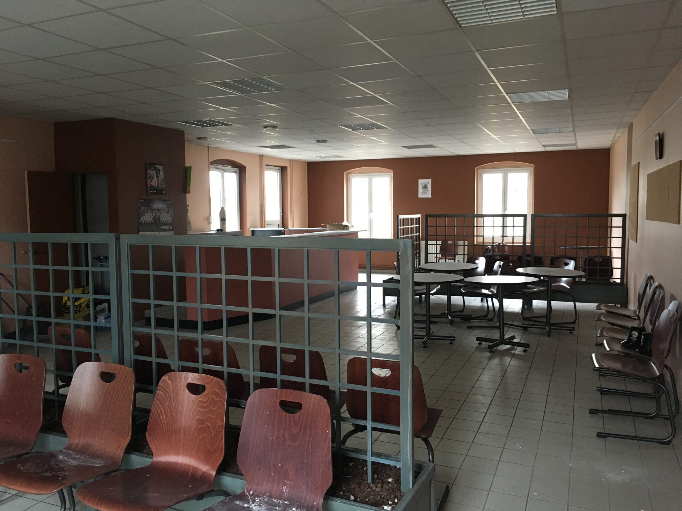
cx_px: 341
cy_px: 256
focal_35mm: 29
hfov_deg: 61.7
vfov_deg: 48.2
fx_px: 571
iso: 200
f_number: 2.2
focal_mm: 4.15
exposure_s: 1/20
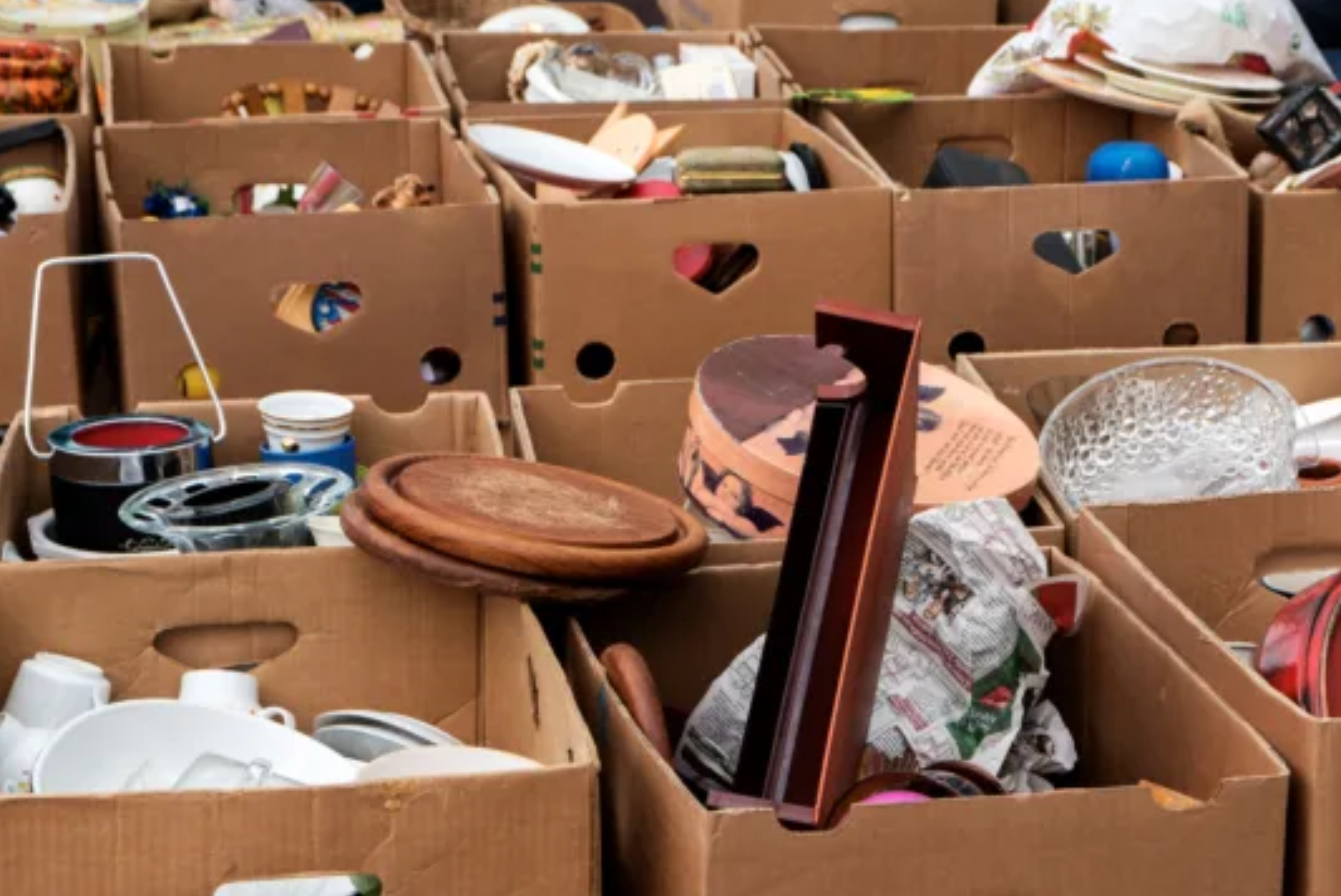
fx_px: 4025
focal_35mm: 108
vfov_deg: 12.7
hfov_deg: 18.8
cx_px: 933
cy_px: 516
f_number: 6.3
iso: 100
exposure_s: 1/160
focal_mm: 50
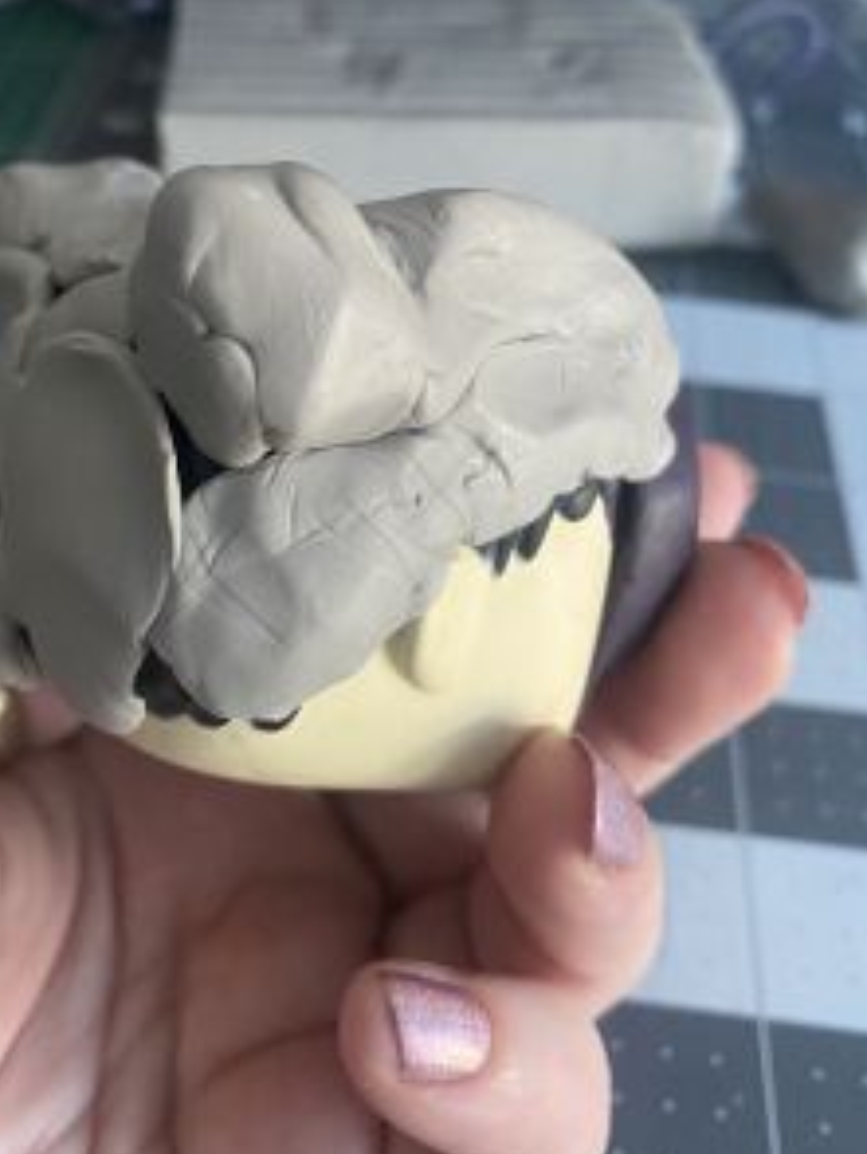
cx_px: 326
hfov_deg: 41.5
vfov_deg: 53.5
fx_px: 1134
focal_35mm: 34
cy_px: 455
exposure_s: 1/45
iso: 500
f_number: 1.8
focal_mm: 4.25
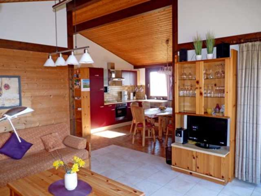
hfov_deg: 65.3
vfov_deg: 51.4
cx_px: 130
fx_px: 204
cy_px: 98
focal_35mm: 27
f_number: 2.8
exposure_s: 1/30
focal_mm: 4.8
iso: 125
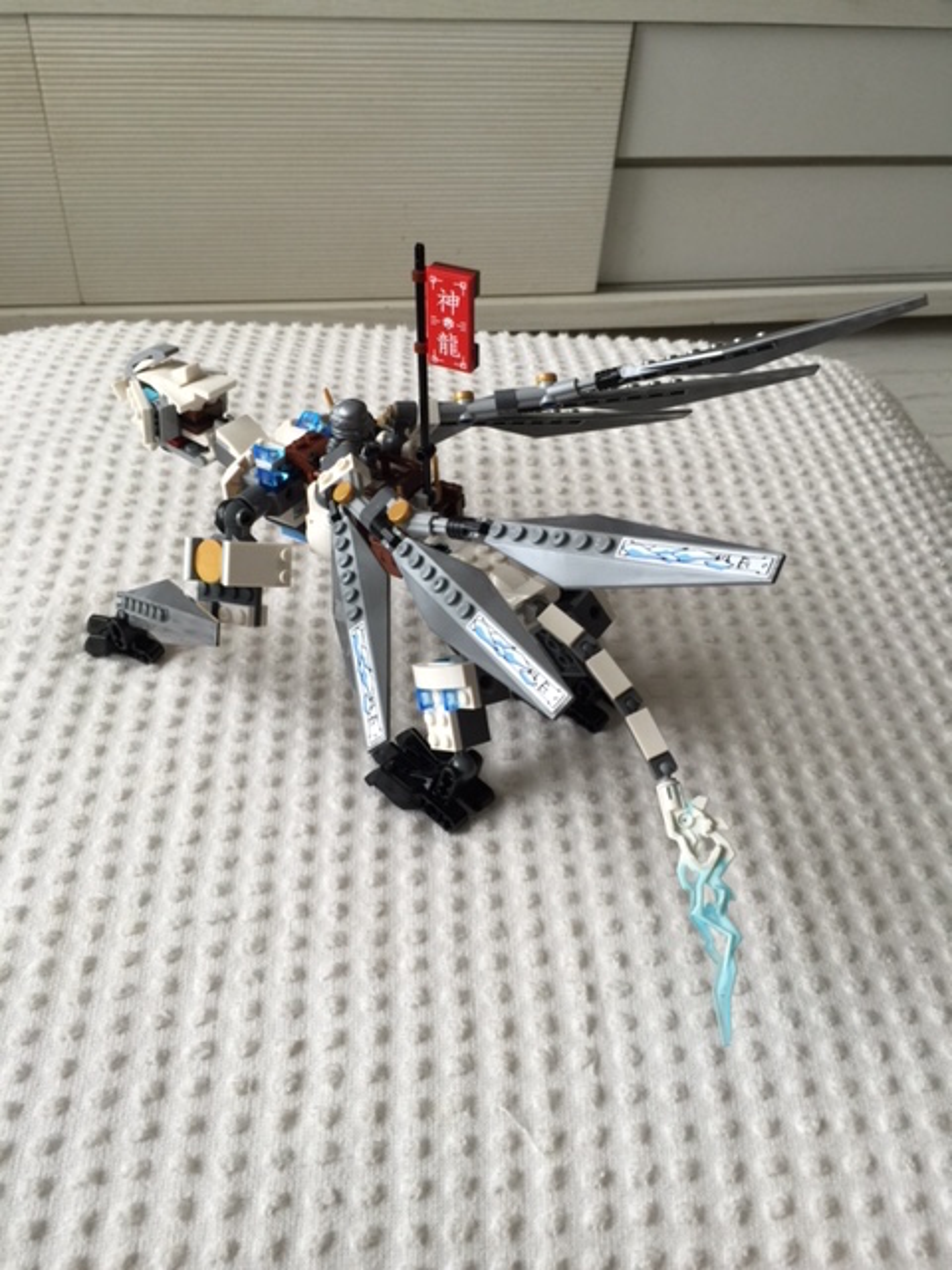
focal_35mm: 29
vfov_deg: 61.7
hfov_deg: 48.2
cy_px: 635
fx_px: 1063
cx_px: 476
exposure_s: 1/30
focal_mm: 4.15
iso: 32
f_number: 2.2
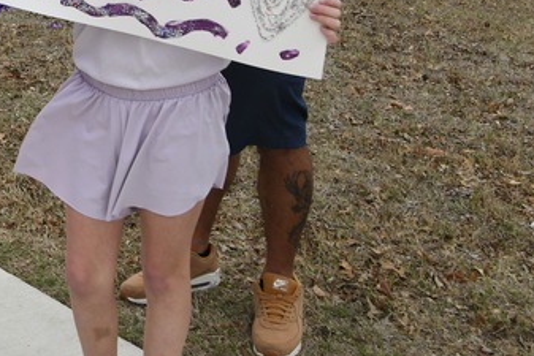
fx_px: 1083
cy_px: -61
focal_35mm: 73
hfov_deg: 25.4
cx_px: -70
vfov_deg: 17.9
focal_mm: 24
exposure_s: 1/1000
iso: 1250
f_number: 7.1
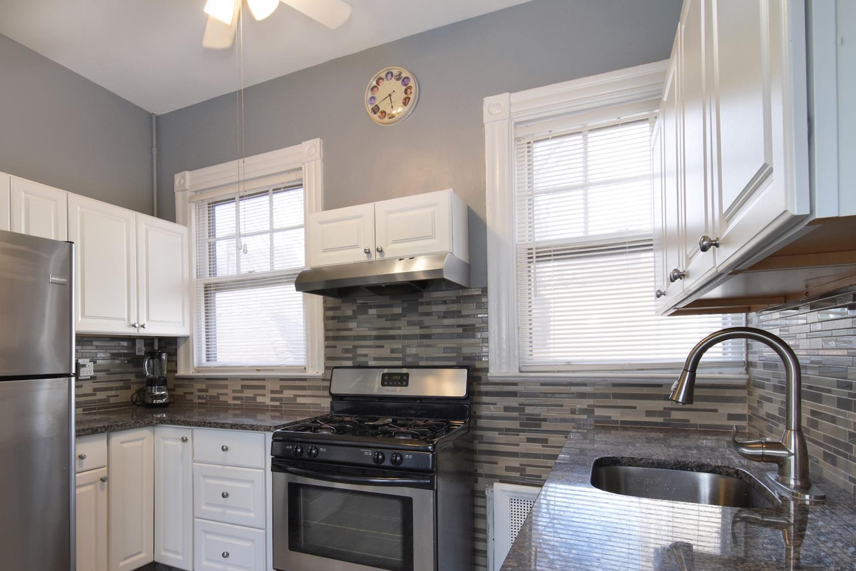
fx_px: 490
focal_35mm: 21
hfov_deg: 80.9
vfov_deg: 59.8
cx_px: 329
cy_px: 349
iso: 640
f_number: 11
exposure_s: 1/30
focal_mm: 11
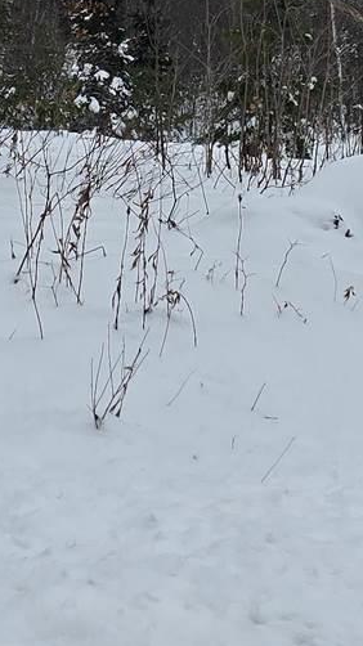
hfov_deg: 10.5
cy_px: -162
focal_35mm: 115
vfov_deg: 17.6
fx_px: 1970
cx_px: 97
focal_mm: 6.3
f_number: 1.7
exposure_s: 1/180
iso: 16
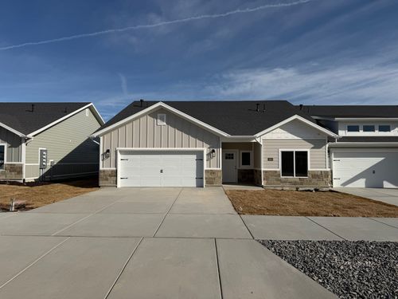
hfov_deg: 71.6
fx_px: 276
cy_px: 150
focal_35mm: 24
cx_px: 199
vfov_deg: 56.8
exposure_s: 1/9091
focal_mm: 6.76
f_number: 1.78
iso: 80
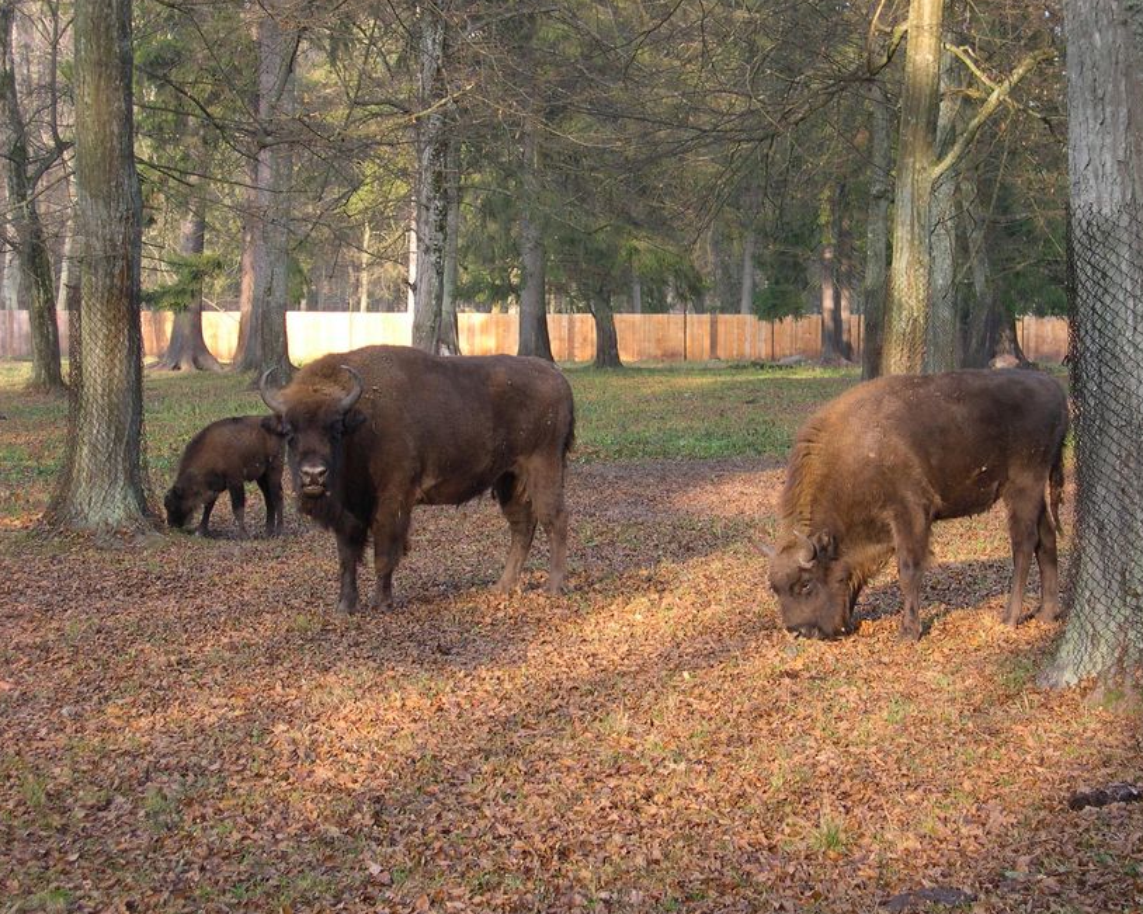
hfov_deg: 25.1
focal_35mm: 76
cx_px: 607
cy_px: 459
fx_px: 2571
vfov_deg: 20.2
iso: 100
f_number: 3.8
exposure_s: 1/61.5
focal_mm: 15.3
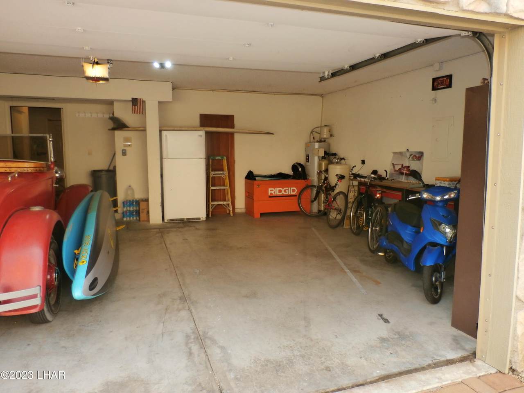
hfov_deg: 69.4
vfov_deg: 54.9
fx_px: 378
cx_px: 262
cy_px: 196
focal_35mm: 25
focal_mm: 4.5
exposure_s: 1/100
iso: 100
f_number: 3
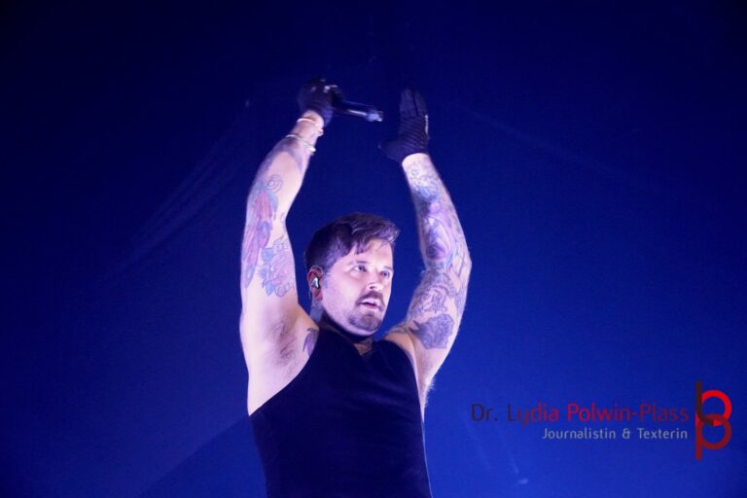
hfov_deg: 29.2
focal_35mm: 69
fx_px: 1432
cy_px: 249
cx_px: 374
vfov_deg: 19.7
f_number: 4.5
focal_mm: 46
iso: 5000
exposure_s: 1/160
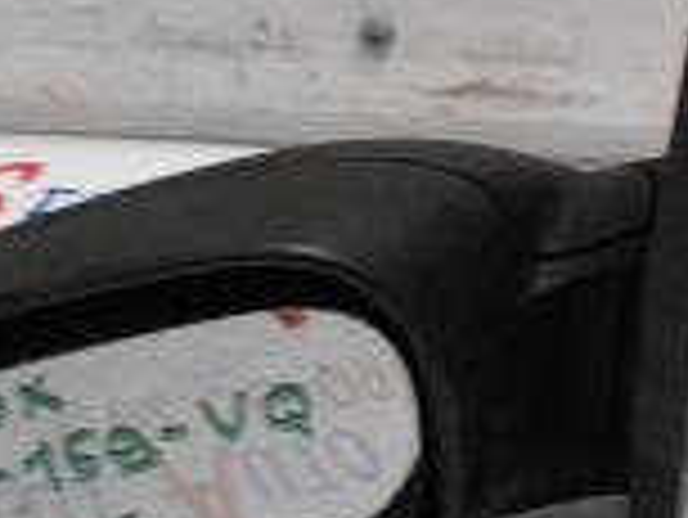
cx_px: 402
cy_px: 266
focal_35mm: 70
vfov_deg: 21.0
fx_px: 1392
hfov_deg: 27.7
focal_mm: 4.6
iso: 400
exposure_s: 1/10
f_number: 3.2
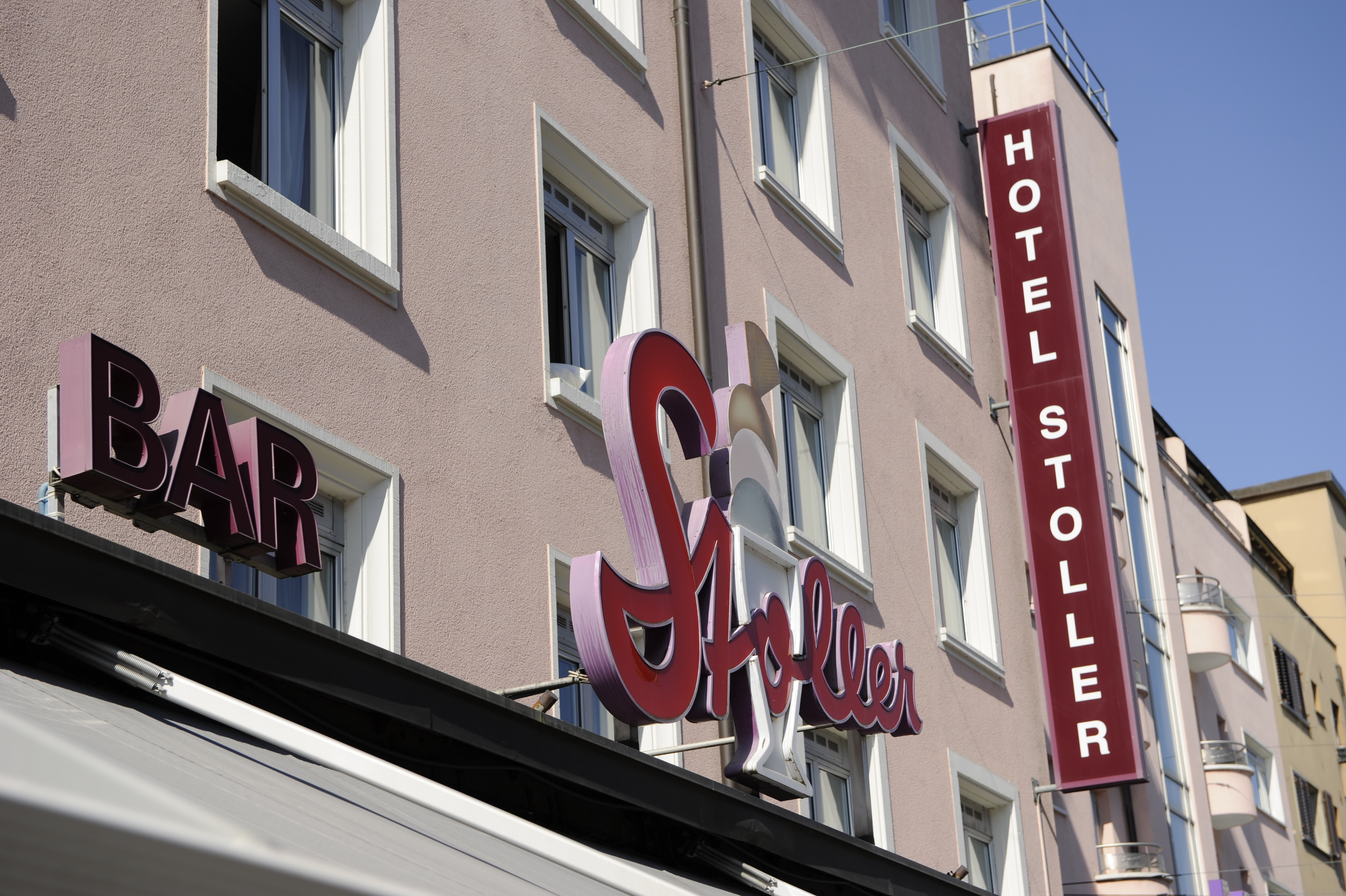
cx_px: 673
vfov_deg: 21.9
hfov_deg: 32.4
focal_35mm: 62
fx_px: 2317
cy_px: 448
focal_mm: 62
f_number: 5.6
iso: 200
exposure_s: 1/1000
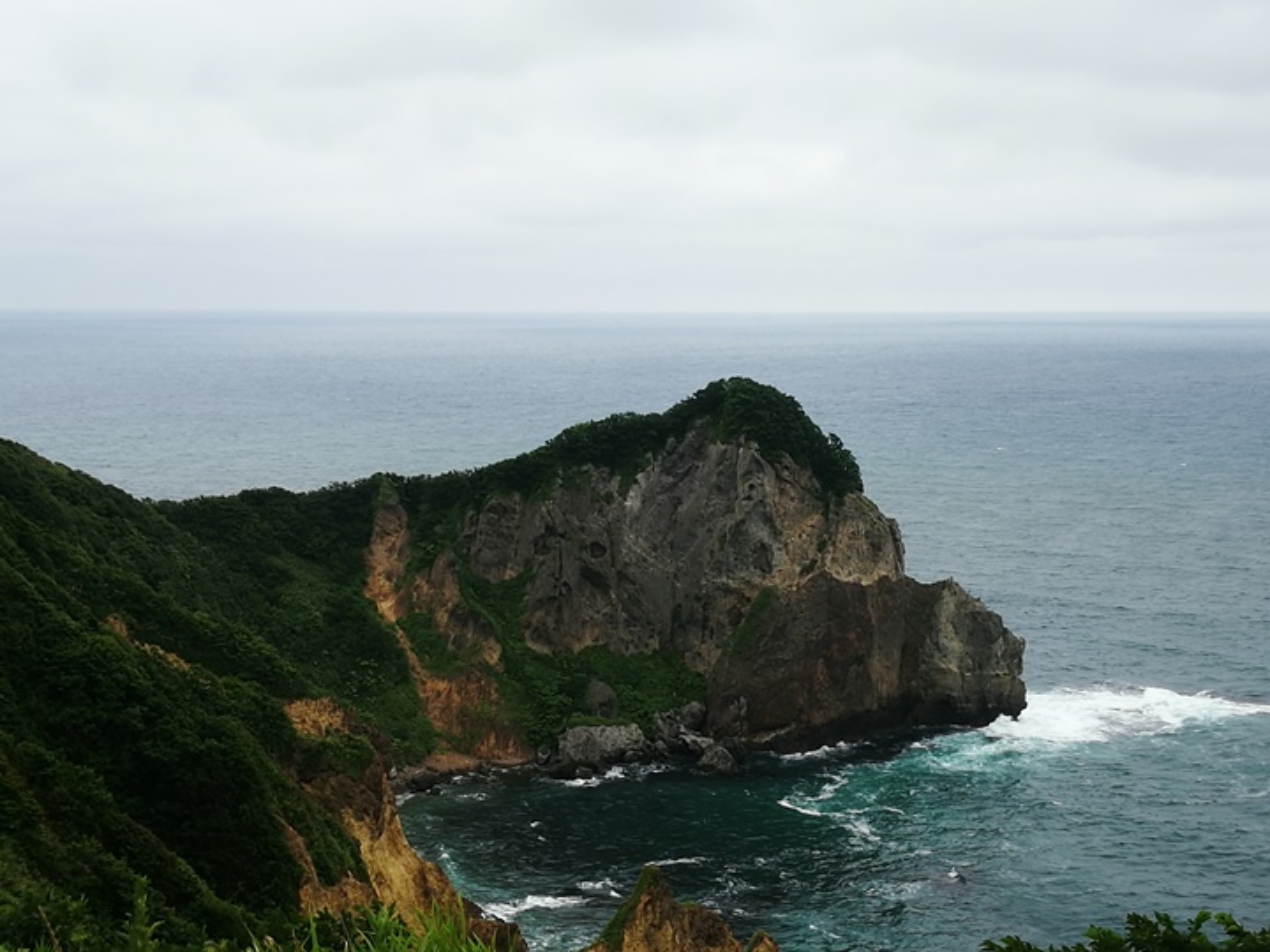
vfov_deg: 25.7
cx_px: 635
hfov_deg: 33.8
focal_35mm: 57
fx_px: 2091
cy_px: 476
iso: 50
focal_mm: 4.5
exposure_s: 1/257
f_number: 2.2
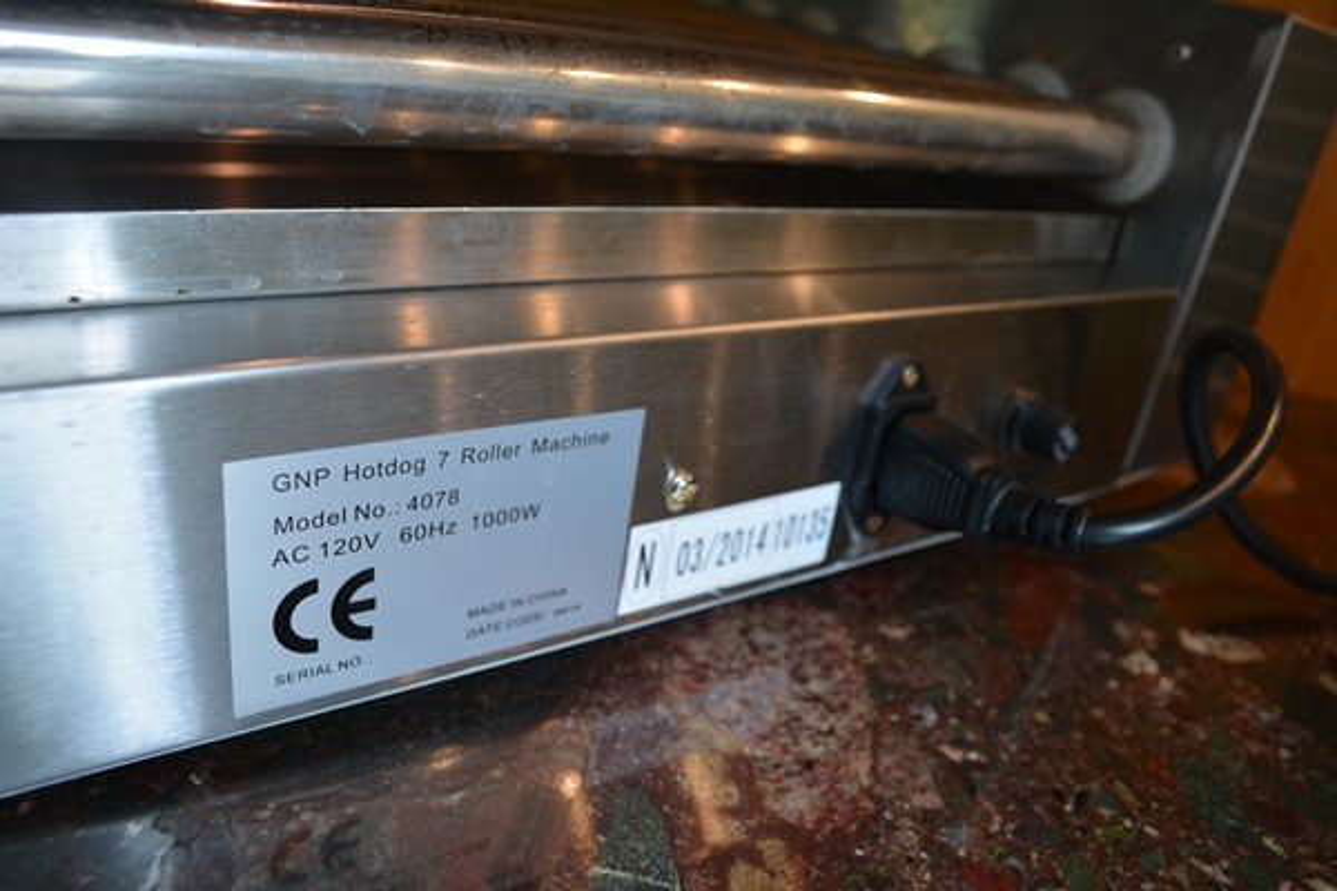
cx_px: 668
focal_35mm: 27
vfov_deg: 47.9
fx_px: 1003
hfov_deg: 67.4
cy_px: 446
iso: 400
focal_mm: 18
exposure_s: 1/100
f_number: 5
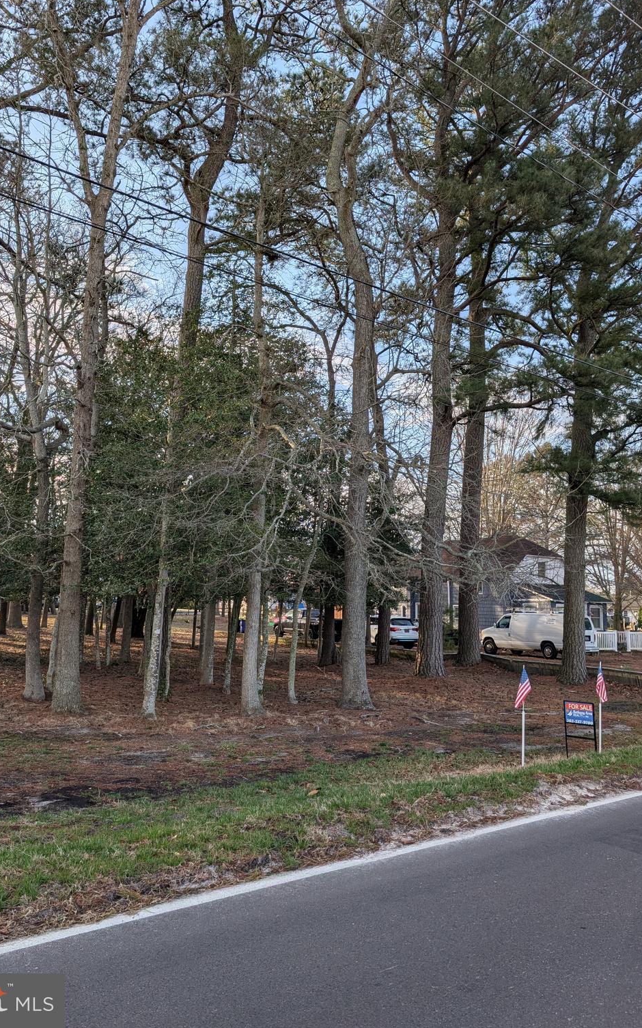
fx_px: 728
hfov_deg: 47.5
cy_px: 505
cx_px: 289
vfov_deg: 70.4
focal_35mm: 26
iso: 22
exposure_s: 1/3311
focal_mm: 6.9
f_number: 1.68
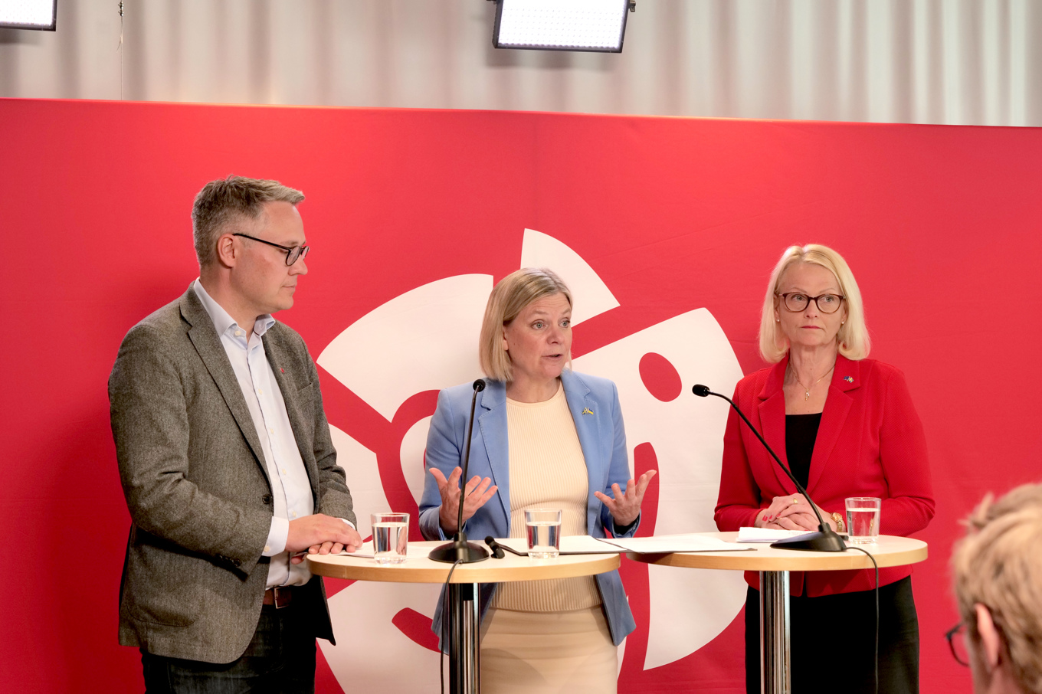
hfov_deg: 31.0
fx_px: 1881
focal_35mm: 65
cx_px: 521
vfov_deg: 20.9
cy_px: 347
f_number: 6.3
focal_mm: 65
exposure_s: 1/100
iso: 1250
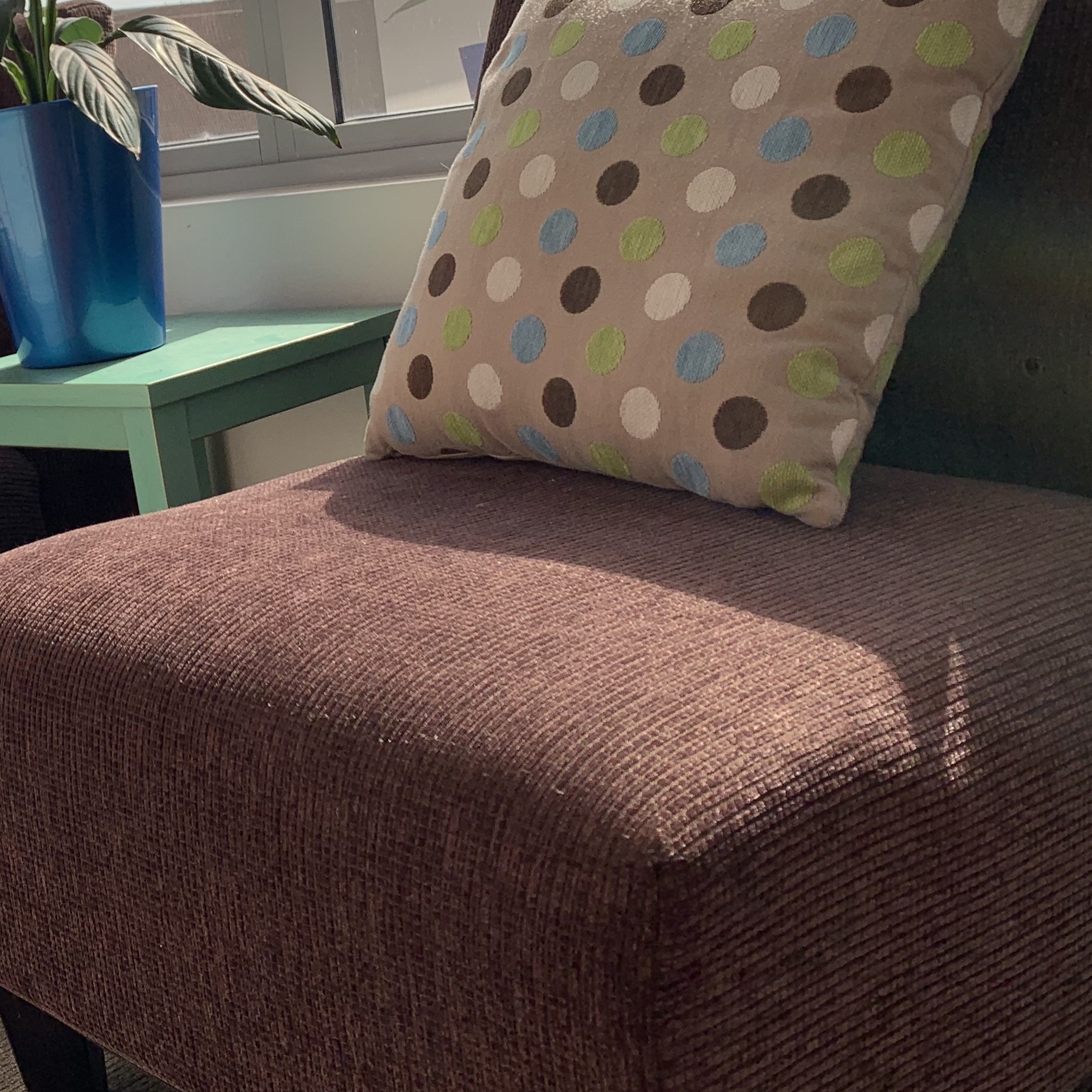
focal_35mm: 50
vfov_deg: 33.7
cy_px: 357
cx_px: 90
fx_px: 1785
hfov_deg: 32.2
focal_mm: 4.25
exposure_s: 1/291
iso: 25
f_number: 1.8
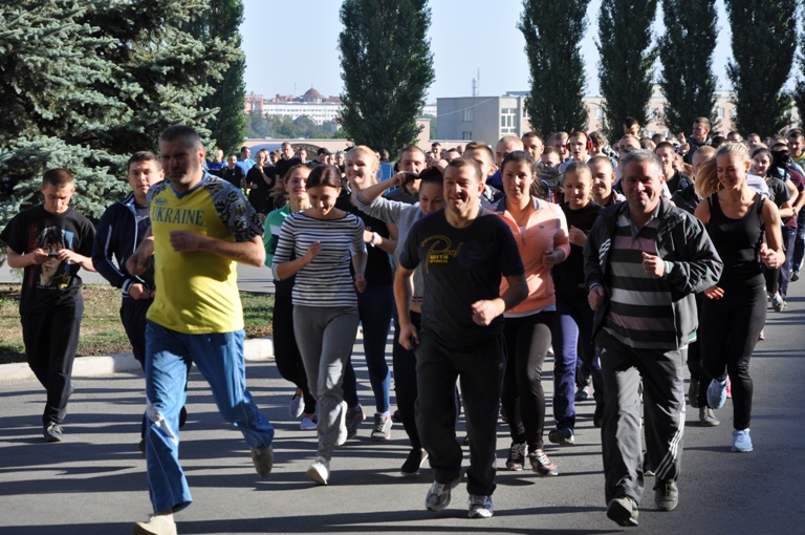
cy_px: 268
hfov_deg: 20.6
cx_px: 402
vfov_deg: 13.8
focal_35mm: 99
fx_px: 2211
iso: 200
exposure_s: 1/250
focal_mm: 66
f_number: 8
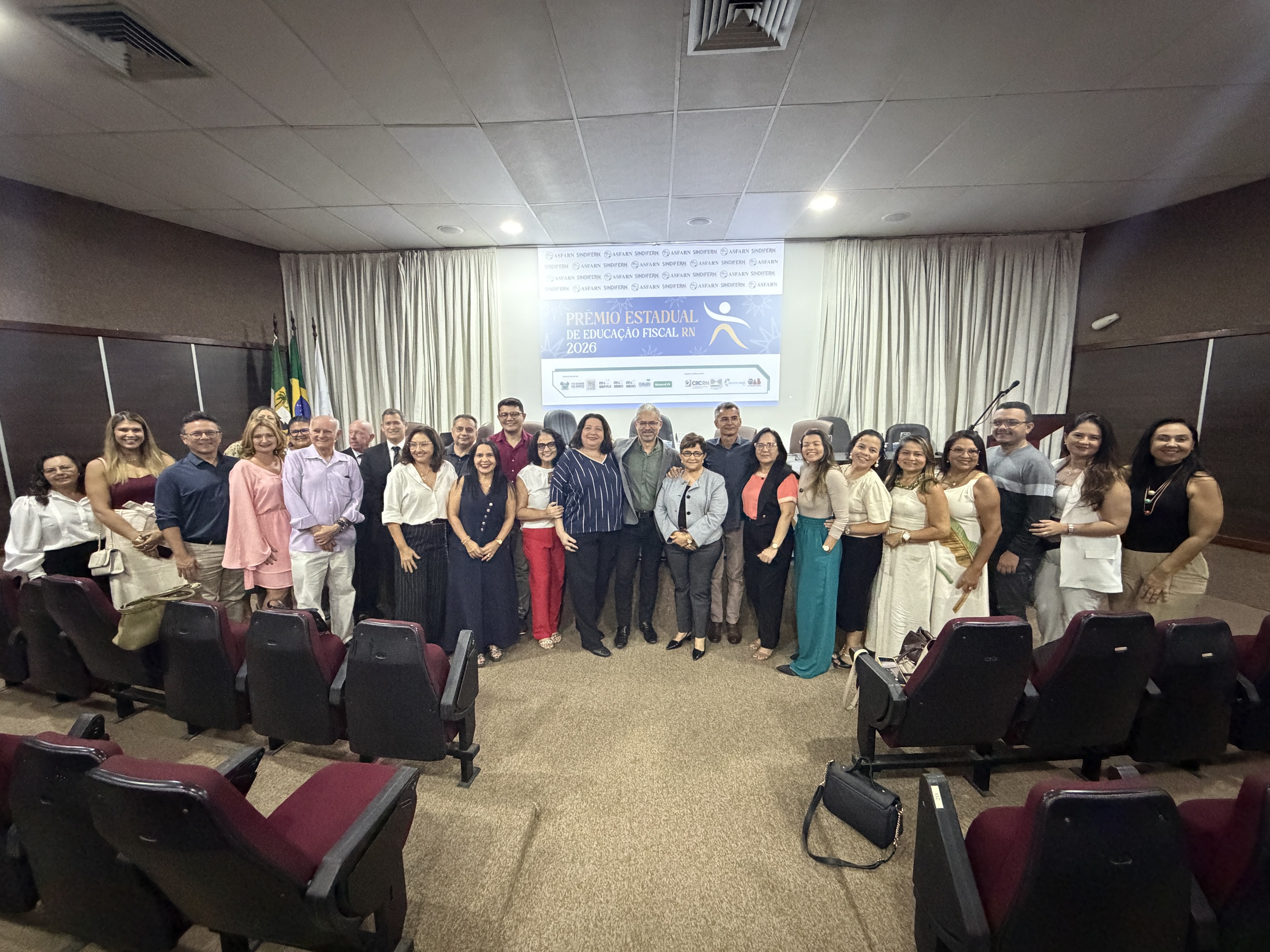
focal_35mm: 14
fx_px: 514
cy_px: 476
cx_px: 635
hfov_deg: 102.1
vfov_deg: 85.7
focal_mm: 2.22
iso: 1250
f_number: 2.2
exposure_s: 1/60
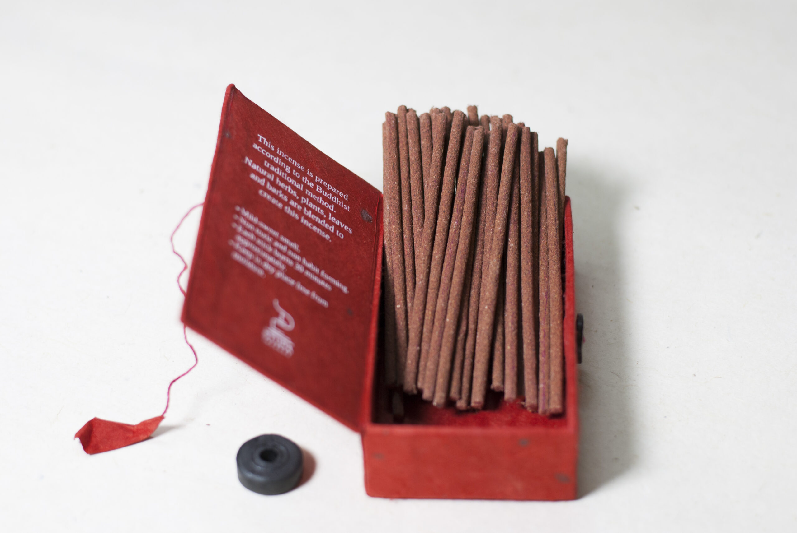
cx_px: 398
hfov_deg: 27.0
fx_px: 1662
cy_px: 266
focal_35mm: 75
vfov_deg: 18.2
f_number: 2.8
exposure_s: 1/30
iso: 100
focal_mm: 50
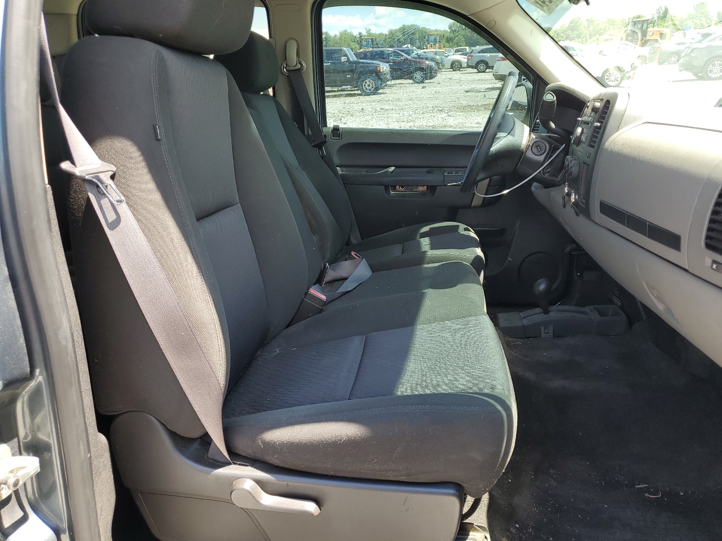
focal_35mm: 26
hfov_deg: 67.3
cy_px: 270
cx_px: 361
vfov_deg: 53.1
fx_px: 542
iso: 50
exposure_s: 1/263
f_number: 1.5
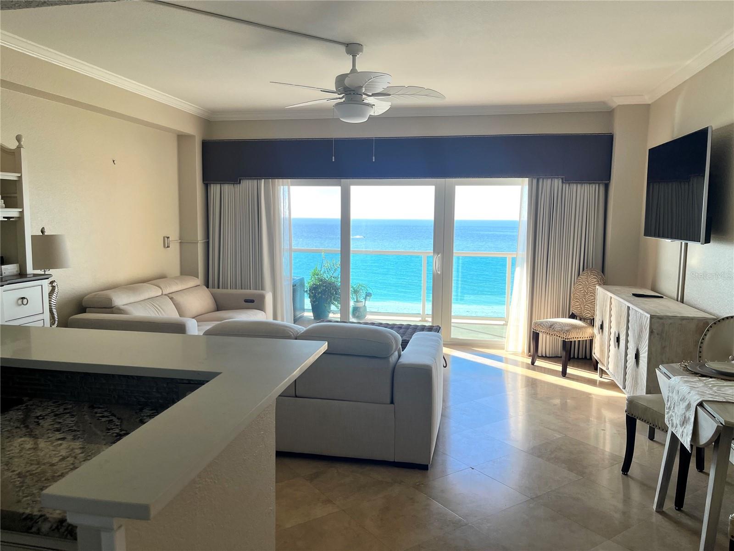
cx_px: 367
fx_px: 551
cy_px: 276
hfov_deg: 67.3
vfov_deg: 53.1
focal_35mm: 26
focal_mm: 5.1
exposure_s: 1/185
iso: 40
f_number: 1.6
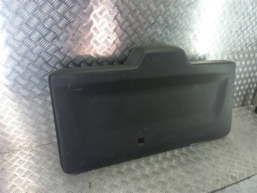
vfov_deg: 54.9
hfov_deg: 69.4
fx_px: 186
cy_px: 96
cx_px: 128
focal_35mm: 25
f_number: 1.8
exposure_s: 1/50
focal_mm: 4.6
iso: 64
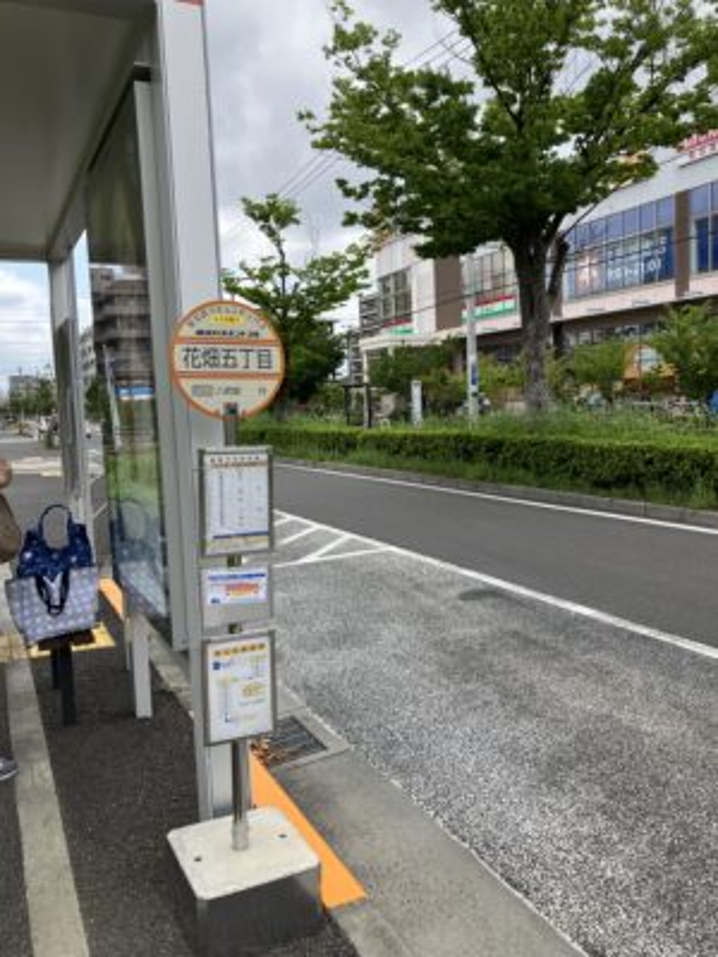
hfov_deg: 49.7
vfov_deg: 63.4
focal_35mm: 28
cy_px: 478
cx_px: 359
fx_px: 774
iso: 32
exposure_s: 1/1156
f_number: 1.8
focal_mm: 3.99
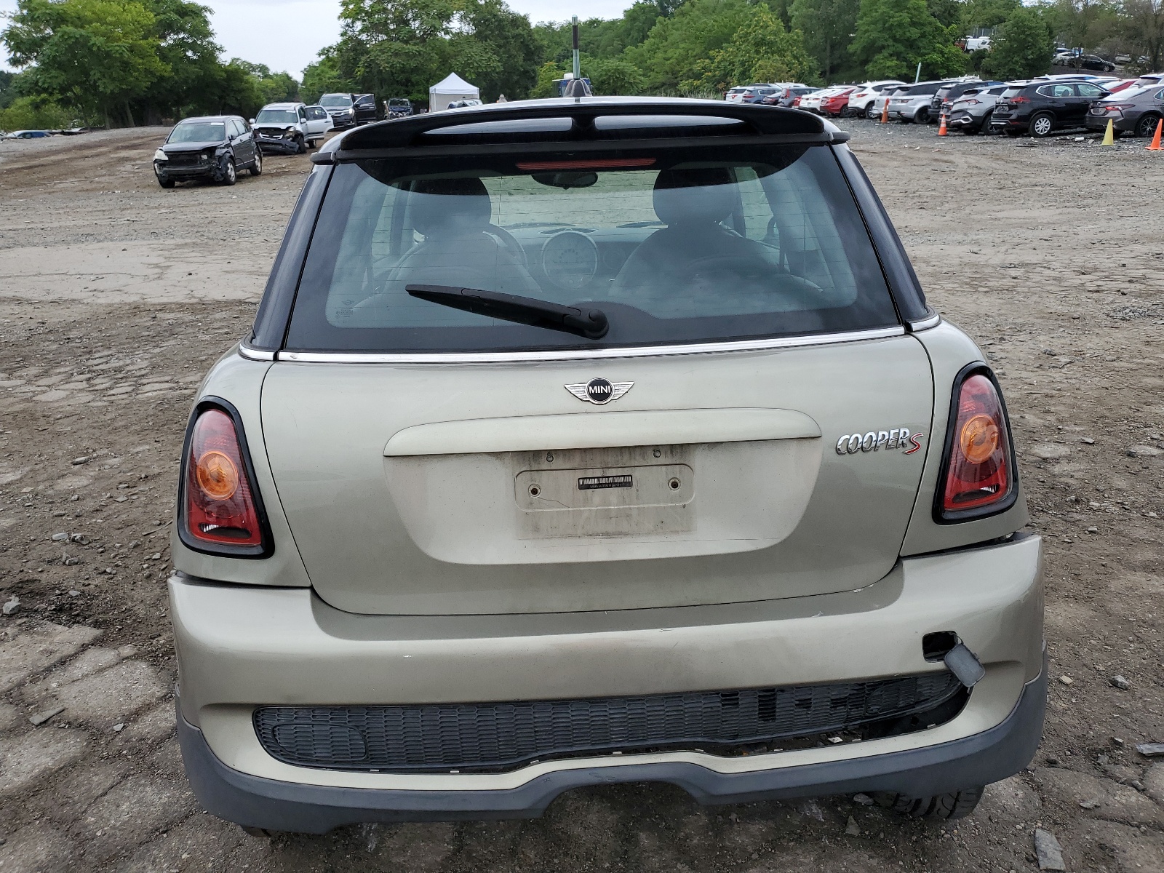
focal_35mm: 26
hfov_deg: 67.3
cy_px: 436
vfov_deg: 53.1
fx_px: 874
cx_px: 582
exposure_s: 1/1111
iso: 50
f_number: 1.5
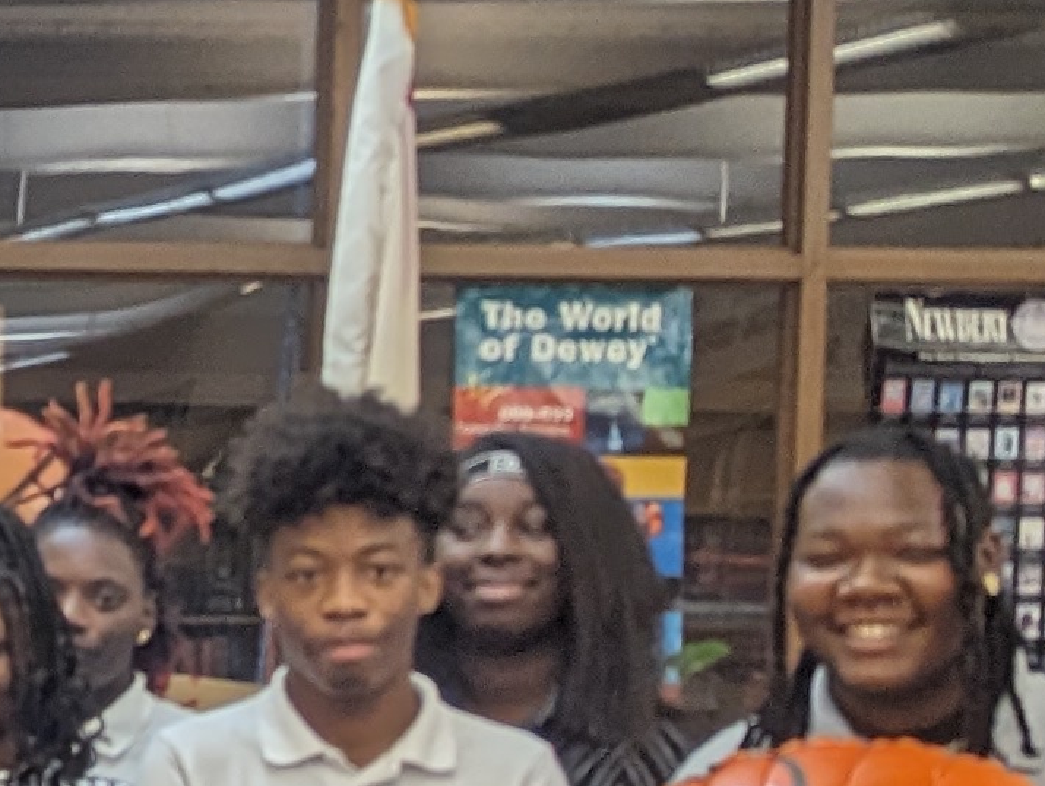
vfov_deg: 10.7
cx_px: -911
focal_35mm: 137
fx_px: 4141
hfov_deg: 12.9
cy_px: 836
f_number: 1.85
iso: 137
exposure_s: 1/120
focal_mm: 6.81
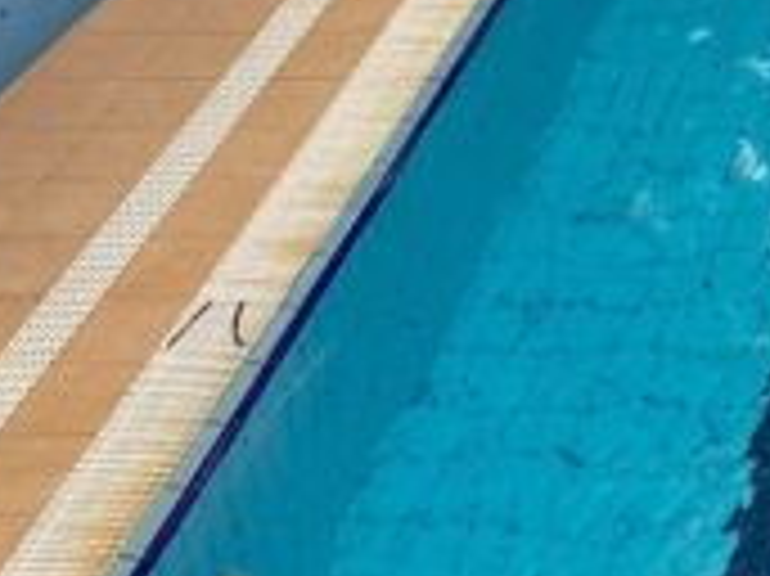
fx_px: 2356
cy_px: -122
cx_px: 1423
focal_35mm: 106
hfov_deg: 15.6
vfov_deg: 13.5
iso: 32
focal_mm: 4.25
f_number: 1.8
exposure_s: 1/352
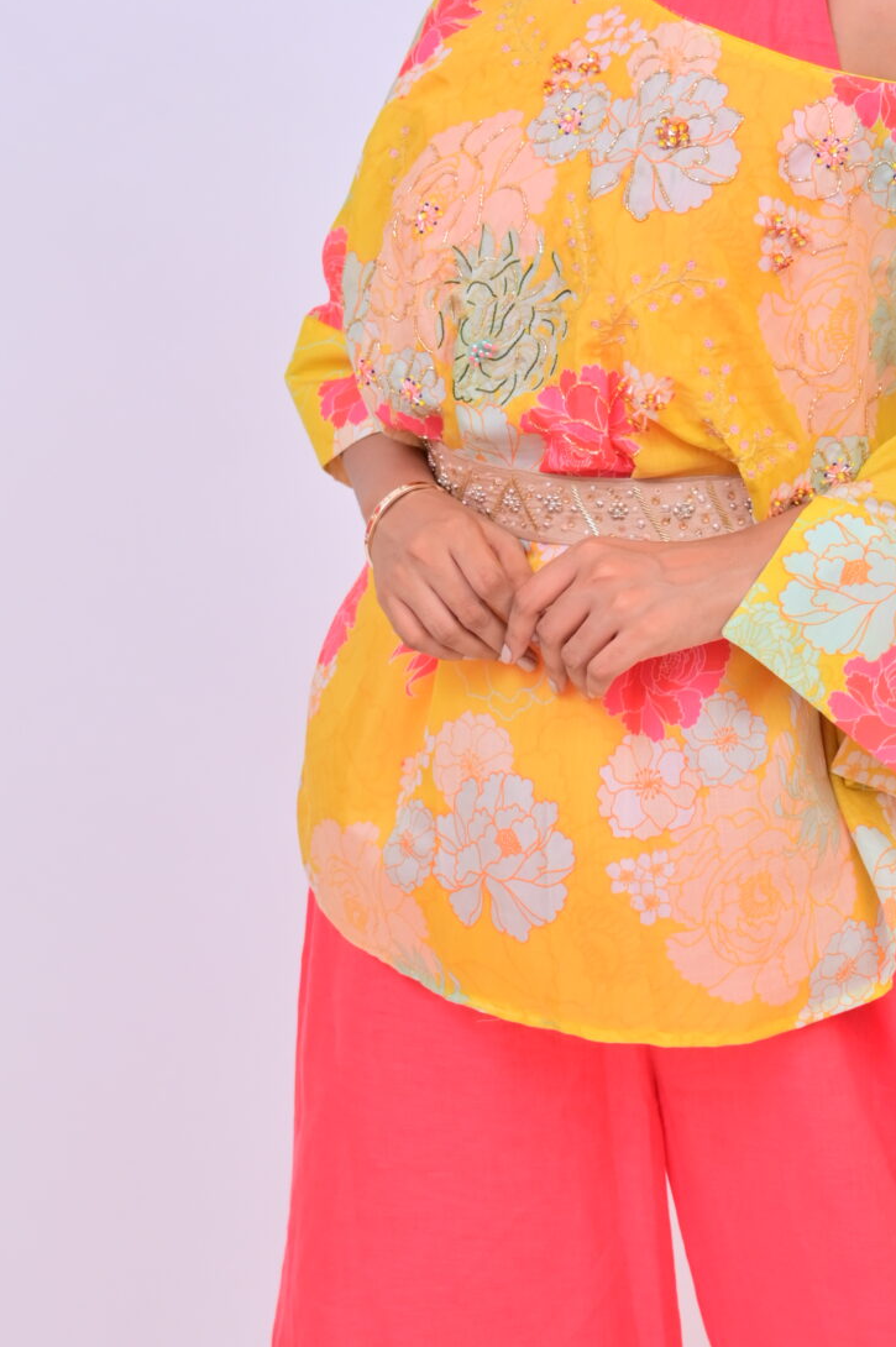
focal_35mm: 101
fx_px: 3776
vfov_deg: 20.2
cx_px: 753
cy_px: 844
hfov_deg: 13.4
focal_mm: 43
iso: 200
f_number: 4.5
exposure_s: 1/125
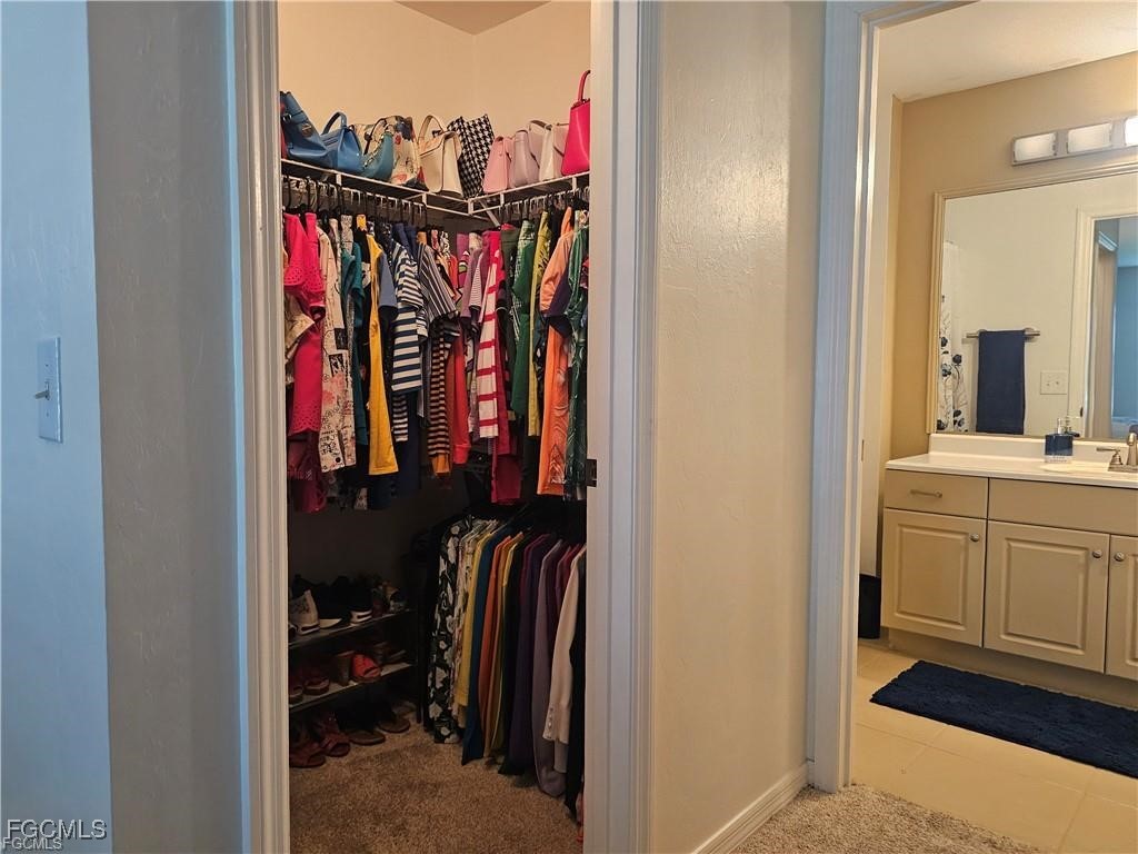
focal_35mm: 23
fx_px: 756
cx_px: 569
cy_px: 427
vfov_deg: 58.9
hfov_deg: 73.9
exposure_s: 1/120
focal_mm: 6.3
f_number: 1.7
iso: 1000
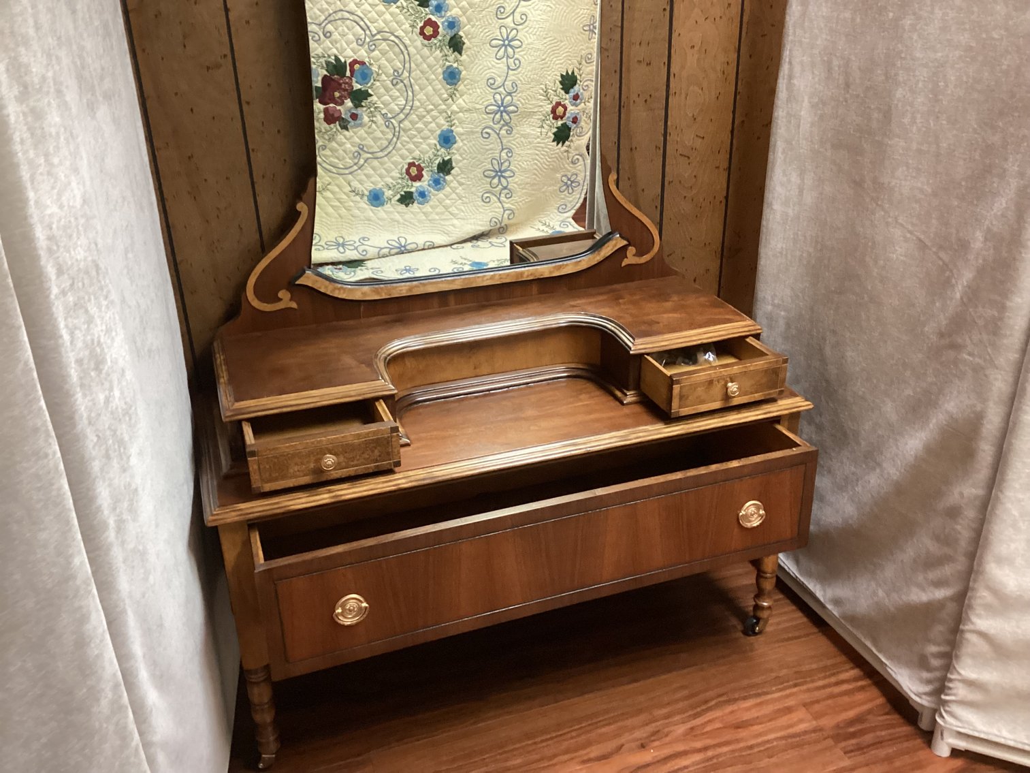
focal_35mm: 31
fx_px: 922
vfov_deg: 45.4
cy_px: 386
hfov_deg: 58.3
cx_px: 515
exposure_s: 1/40
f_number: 2.4
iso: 320
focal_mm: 3.3
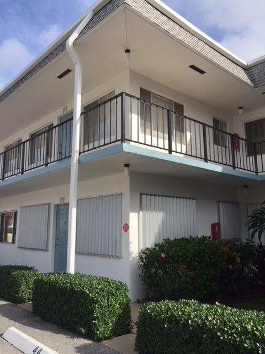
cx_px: 132
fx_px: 296
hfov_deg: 48.2
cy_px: 177
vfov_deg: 61.7
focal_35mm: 29
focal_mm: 4.15
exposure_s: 1/2198
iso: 32
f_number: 2.2
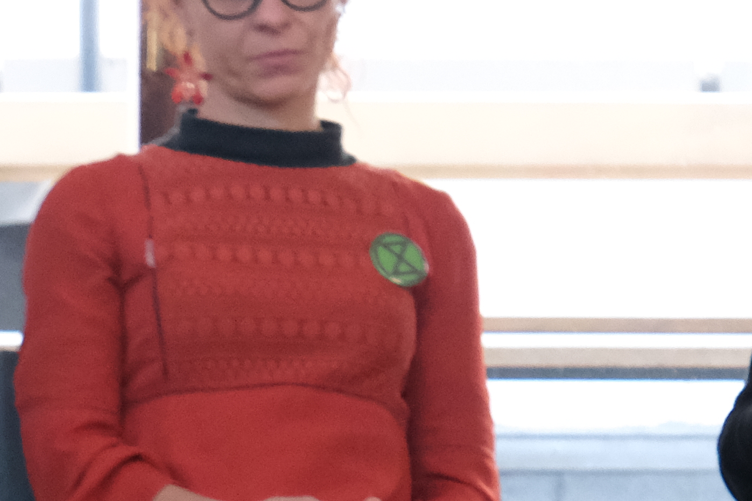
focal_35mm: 469
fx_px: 9795
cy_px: 556
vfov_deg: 2.9
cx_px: 816
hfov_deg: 4.4
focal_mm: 70.2
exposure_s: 1/85
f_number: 5.3
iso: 5000
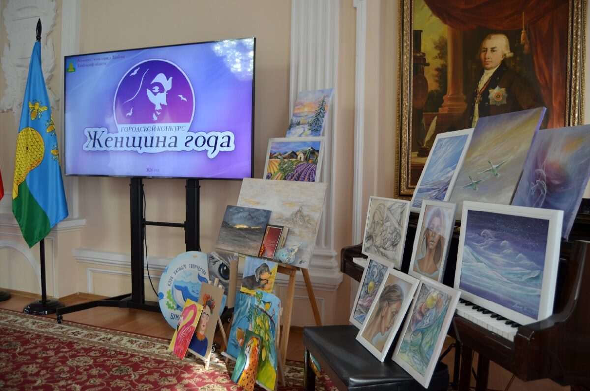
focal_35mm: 27
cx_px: 295
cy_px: 196
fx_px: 442
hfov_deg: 67.5
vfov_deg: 47.7
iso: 250
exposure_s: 1/60
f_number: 4
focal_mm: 18
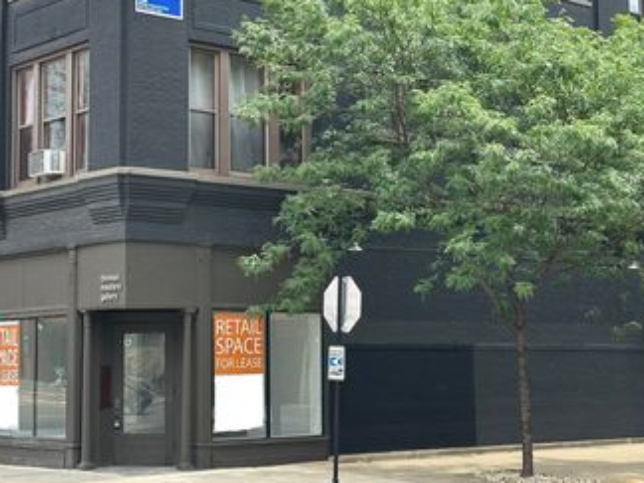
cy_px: 174
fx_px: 1377
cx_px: 296
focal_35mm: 74
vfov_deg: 19.9
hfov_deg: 26.3
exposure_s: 1/990
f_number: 1.78
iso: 64
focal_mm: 6.86
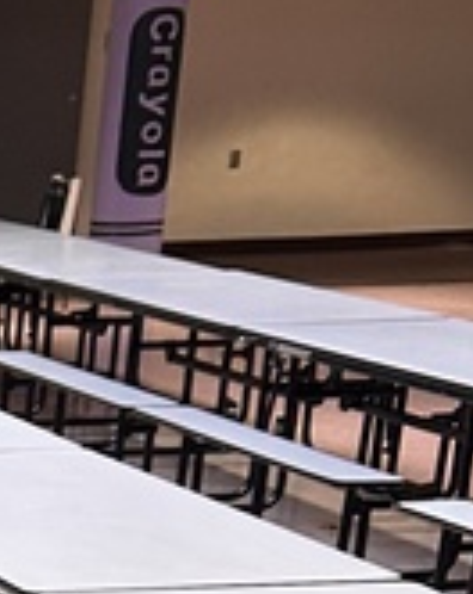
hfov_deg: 8.6
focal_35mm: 157
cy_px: 1159
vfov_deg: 11.2
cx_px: -806
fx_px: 2757
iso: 100
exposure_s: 1/120
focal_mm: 5.7
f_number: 1.5
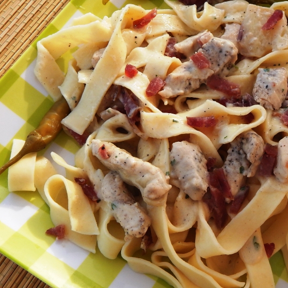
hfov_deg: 29.5
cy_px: 146
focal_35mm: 57
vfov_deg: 30.0
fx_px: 537
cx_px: 220
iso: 125
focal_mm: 6.1
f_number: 3.3
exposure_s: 1/500
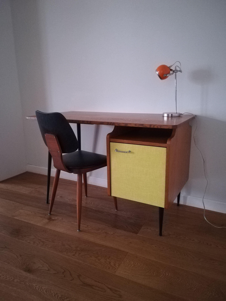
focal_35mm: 26
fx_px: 226
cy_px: 150
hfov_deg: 53.1
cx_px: 113
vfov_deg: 67.3
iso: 2000
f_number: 2.2
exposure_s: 1/15
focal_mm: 3.83
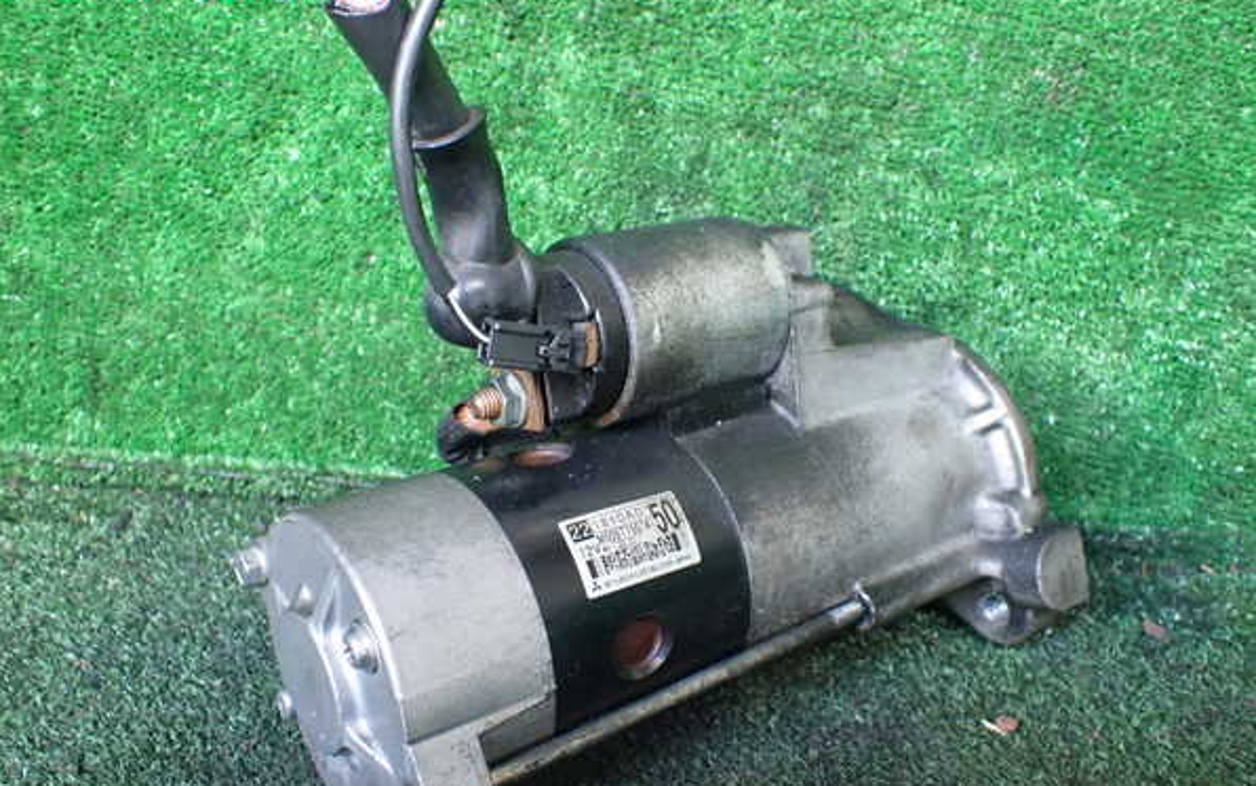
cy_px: 426
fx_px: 1096
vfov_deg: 39.4
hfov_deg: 59.6
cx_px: 628
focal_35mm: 32
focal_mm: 5.4
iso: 800
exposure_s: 1/100
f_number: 2.3
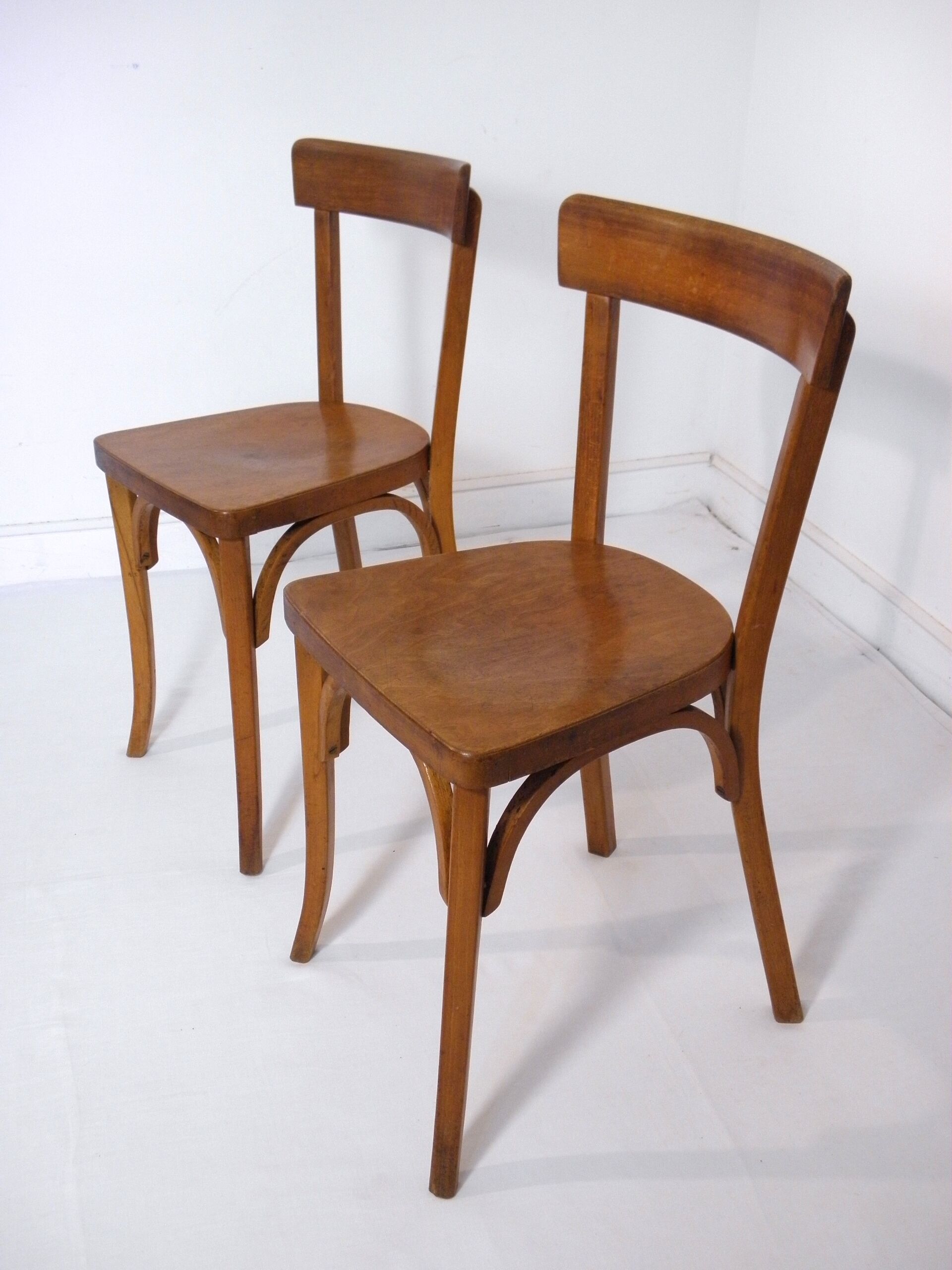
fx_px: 1320
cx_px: 476
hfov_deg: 39.7
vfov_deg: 51.4
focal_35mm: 36
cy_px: 635
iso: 200
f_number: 3.7
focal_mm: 6.4
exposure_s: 1/30
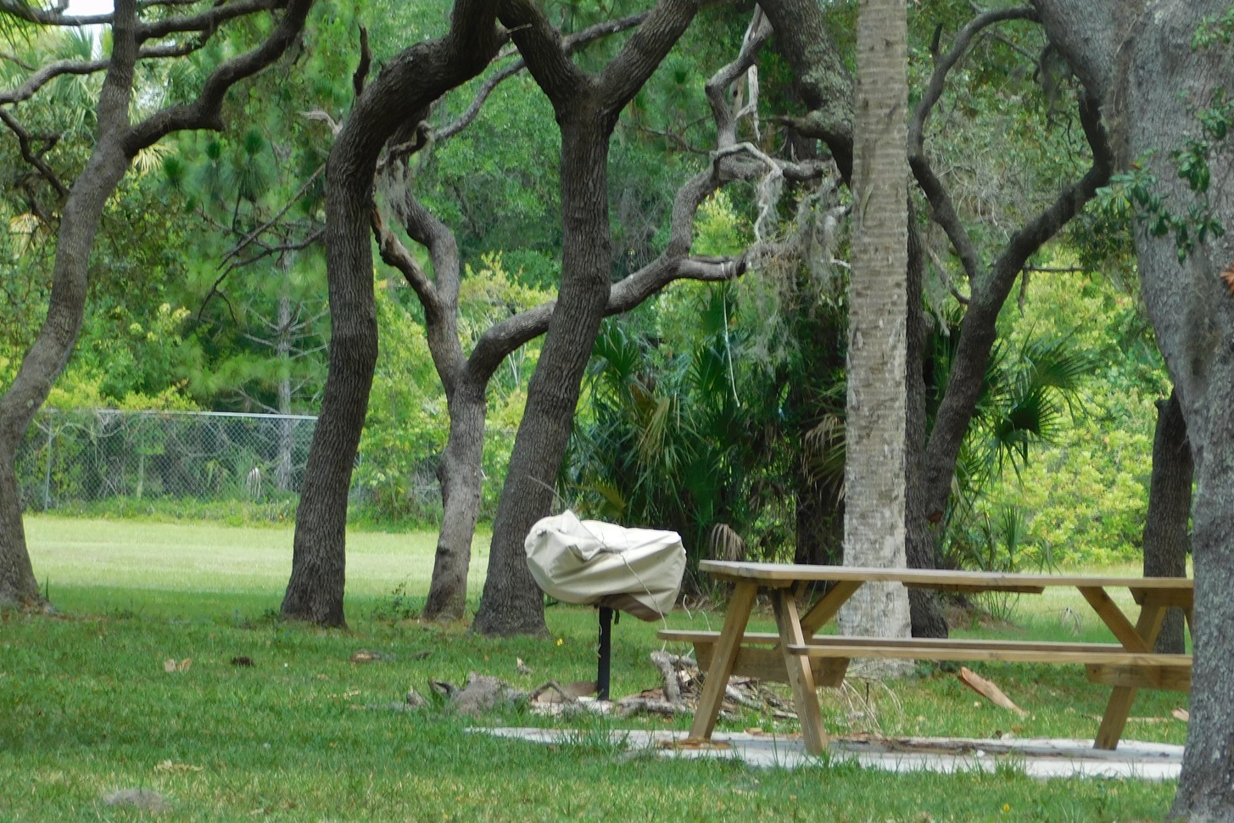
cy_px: 490
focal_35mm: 231
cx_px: 669
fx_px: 7918
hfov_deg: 8.9
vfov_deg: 5.9
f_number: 5.4
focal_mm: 35.9
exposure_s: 1/100
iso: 125
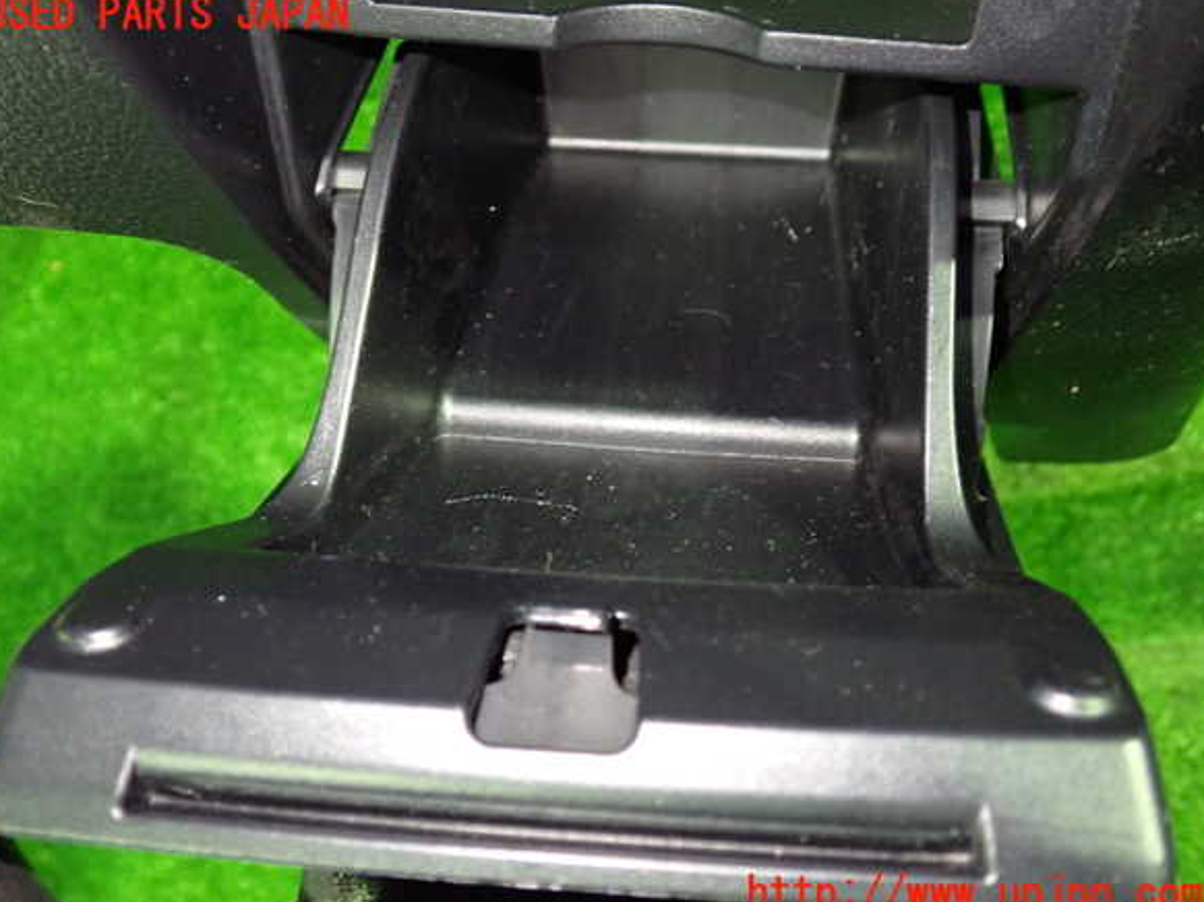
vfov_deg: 42.9
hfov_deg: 55.4
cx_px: 594
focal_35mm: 33
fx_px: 1147
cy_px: 455
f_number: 2.4
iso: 800
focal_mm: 5.79
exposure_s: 1/15
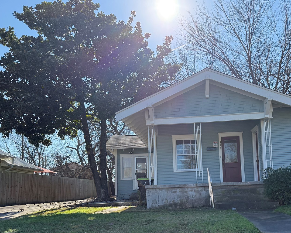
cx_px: 184
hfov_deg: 49.7
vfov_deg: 40.4
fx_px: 310
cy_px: 163
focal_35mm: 36
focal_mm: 6.76
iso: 100
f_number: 1.78
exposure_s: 1/3145
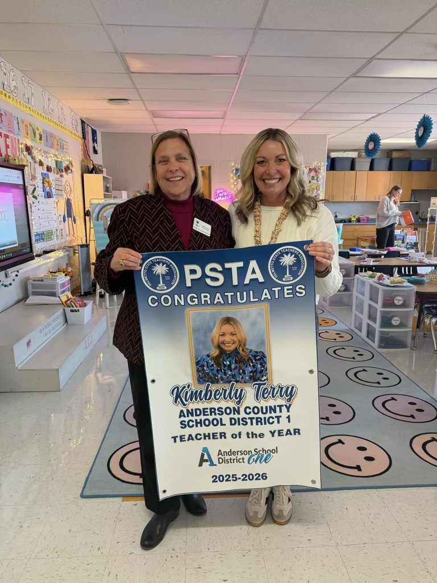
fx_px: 404
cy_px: 292
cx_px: 218
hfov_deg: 56.8
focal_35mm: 24
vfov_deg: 71.6
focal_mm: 6.76
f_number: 1.78
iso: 200
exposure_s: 1/60
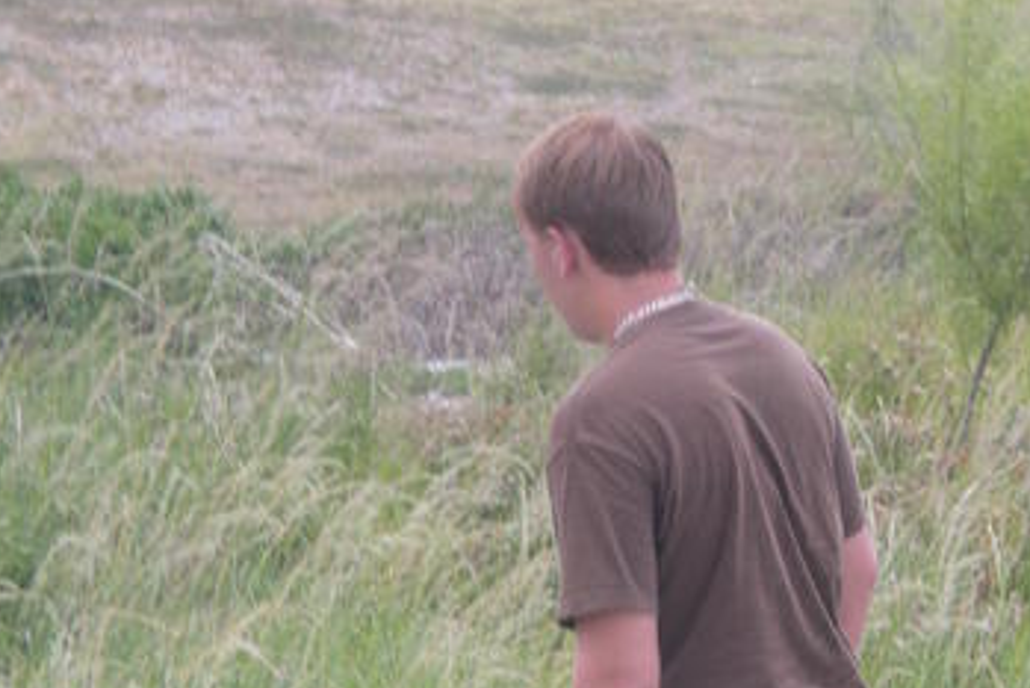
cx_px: 590
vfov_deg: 6.8
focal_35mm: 200
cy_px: 774
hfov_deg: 10.3
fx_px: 5724
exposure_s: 1/111
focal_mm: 17.3
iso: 88
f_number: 5.7
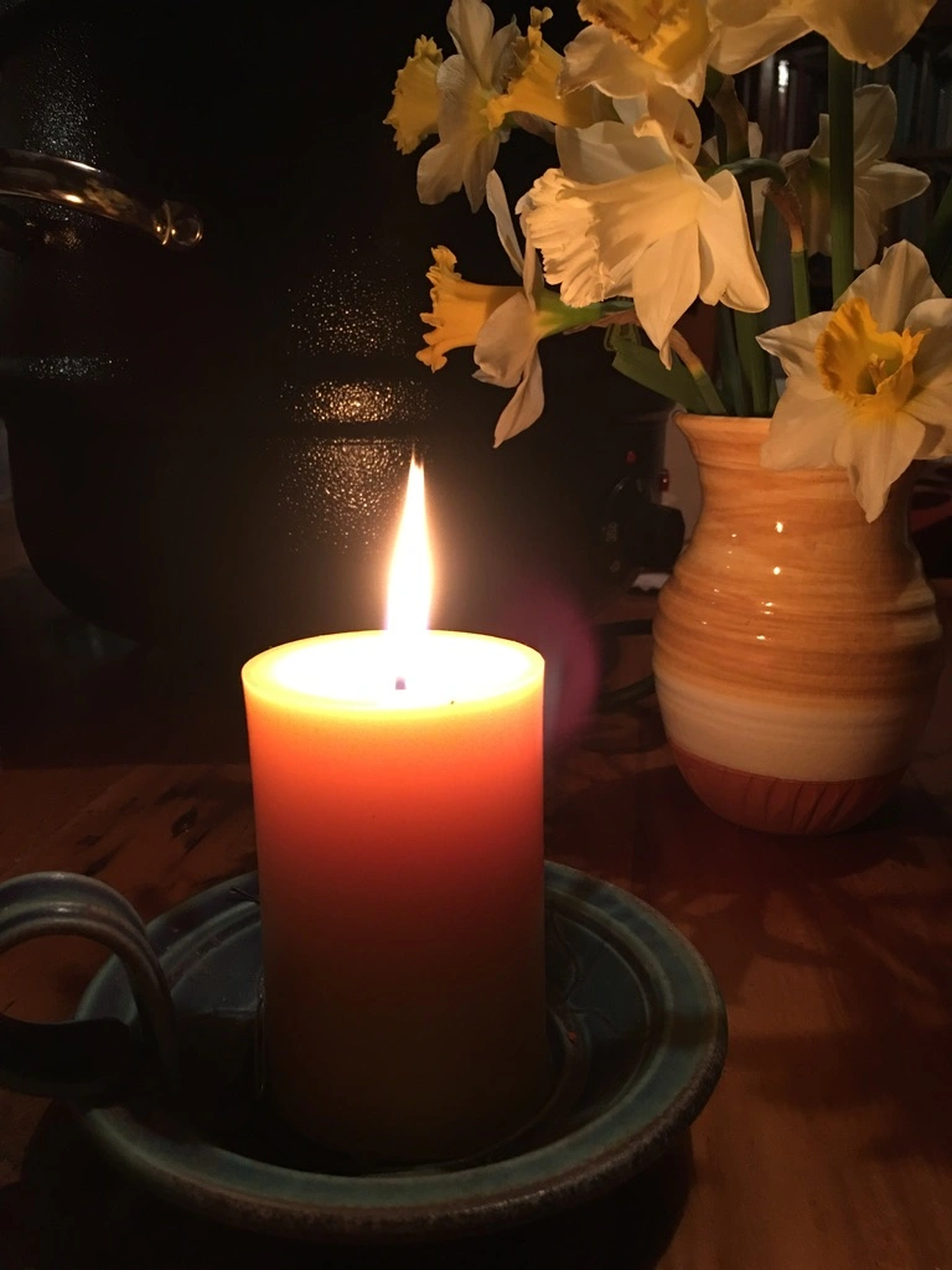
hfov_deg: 48.2
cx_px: 476
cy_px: 635
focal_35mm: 29
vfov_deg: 61.7
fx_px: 1063
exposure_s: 1/8
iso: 100
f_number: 2.2
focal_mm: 4.15
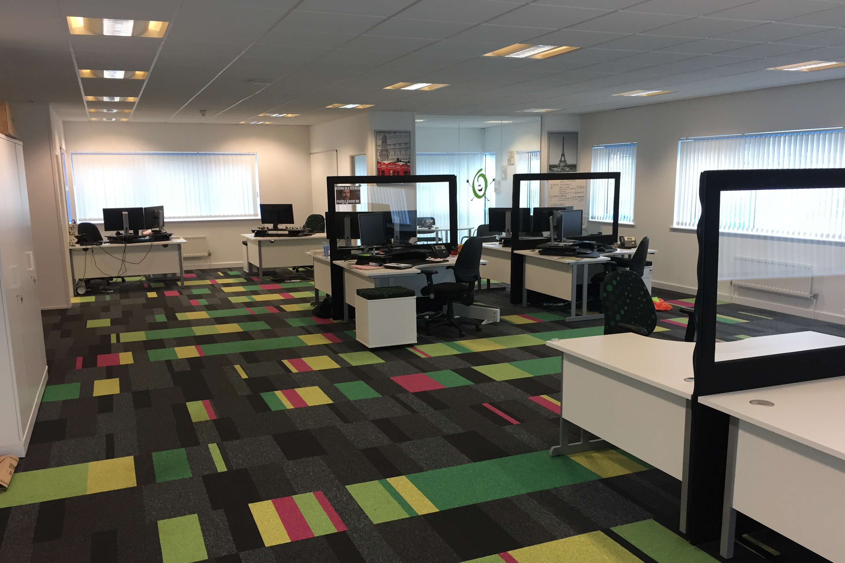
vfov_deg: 42.2
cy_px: 322
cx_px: 426
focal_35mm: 31
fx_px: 728
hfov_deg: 60.3
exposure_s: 1/33
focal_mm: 4.15
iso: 50
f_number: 2.2
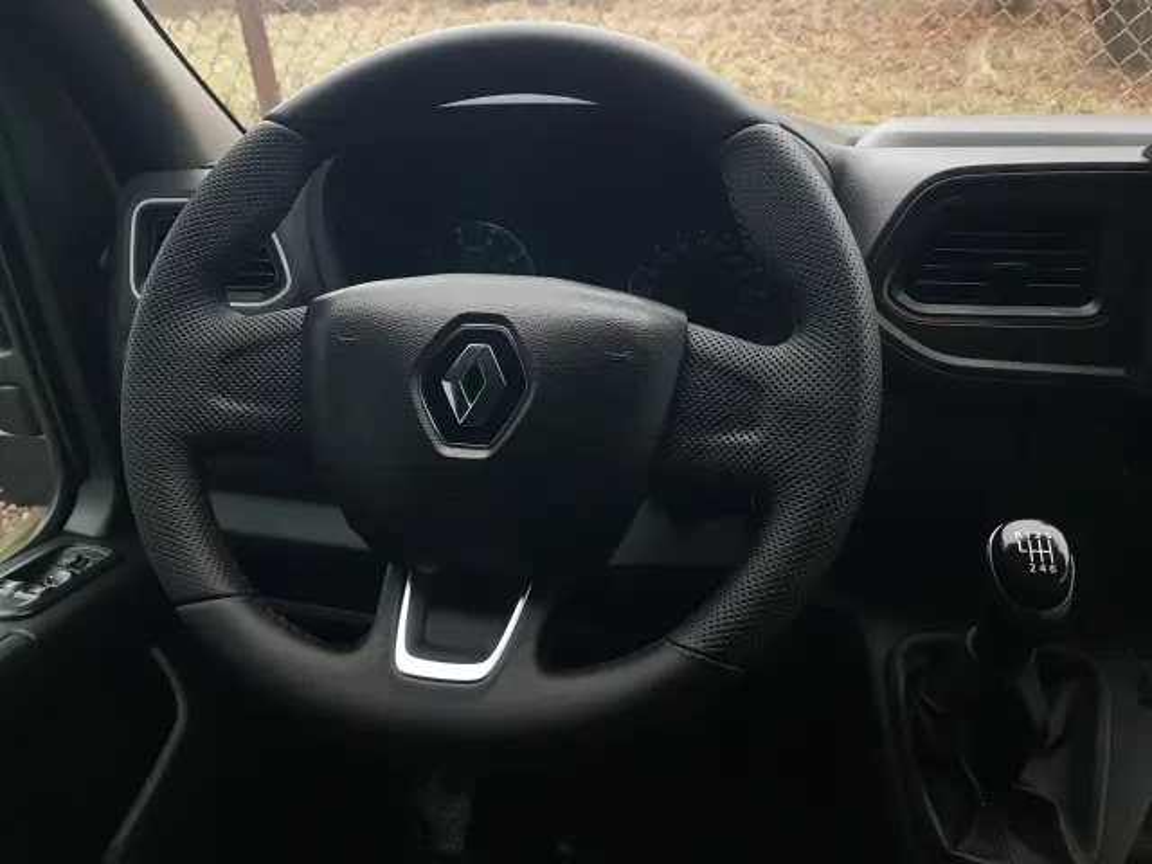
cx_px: 576
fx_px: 865
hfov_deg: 67.3
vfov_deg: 53.1
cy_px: 432
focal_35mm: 26
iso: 100
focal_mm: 4.2
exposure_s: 1/60
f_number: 1.7
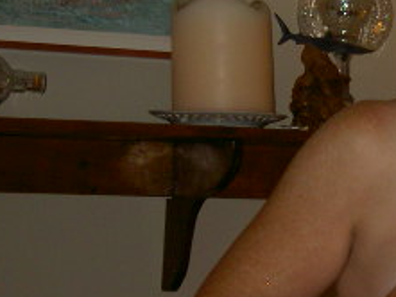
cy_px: 100
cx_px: 521
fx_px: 1992
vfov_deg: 8.5
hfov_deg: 11.1
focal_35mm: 174
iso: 100
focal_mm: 9.9
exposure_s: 1/80
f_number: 3.8
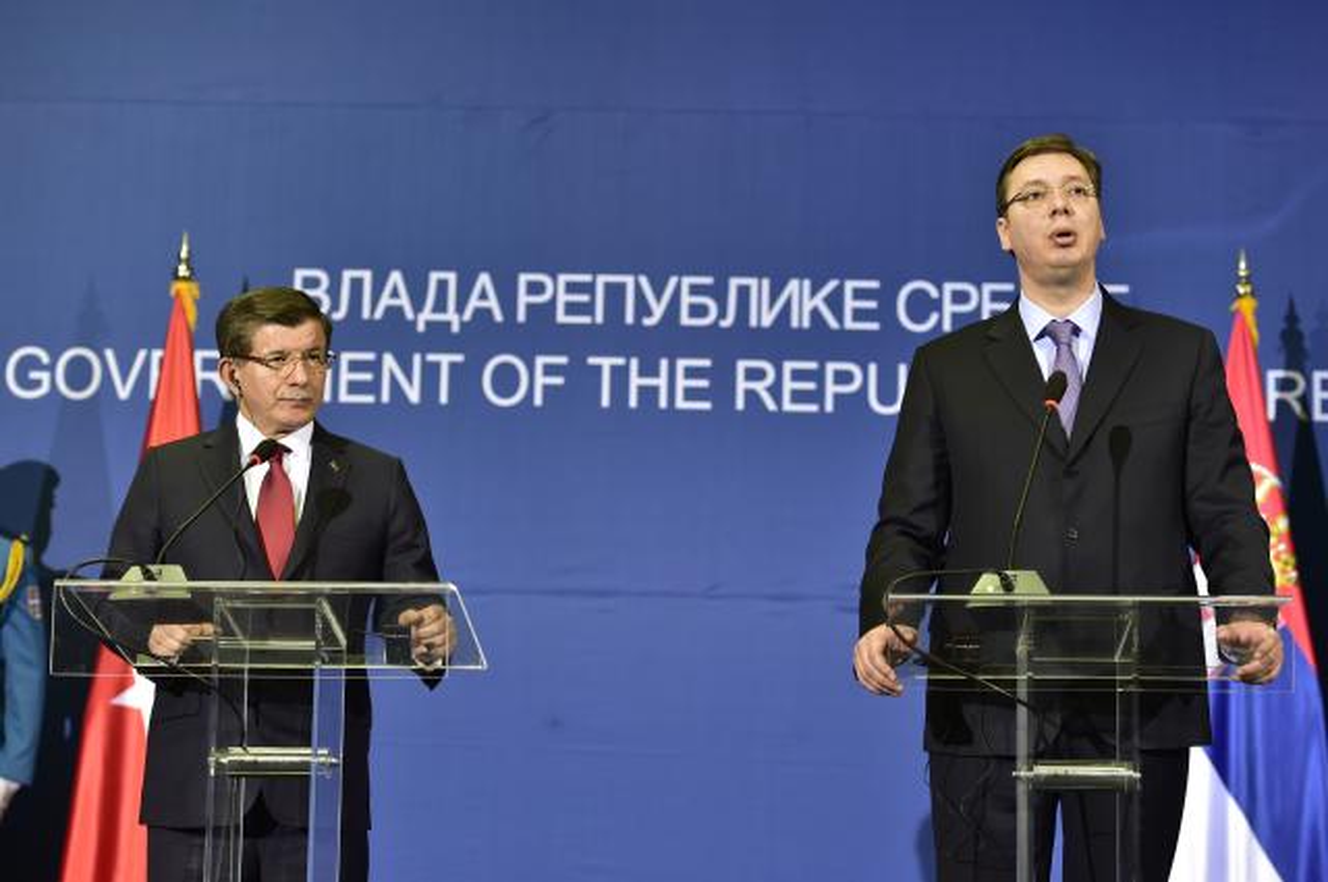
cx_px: 664
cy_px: 441
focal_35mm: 82
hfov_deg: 24.8
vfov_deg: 16.6
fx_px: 3021
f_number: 4
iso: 800
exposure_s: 1/100
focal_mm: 82
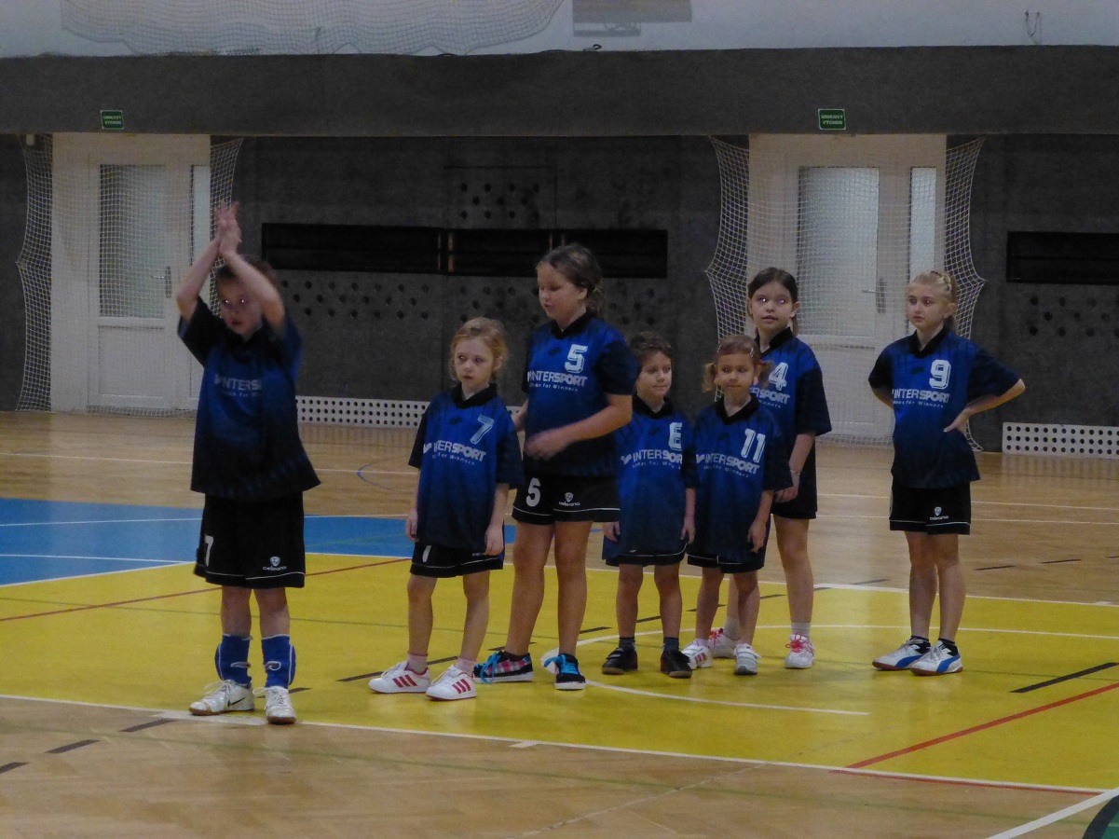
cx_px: 560
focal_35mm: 115
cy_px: 420
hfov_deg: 17.1
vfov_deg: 12.9
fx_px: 3716
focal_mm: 20.6
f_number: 5.3
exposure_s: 1/60
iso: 1600
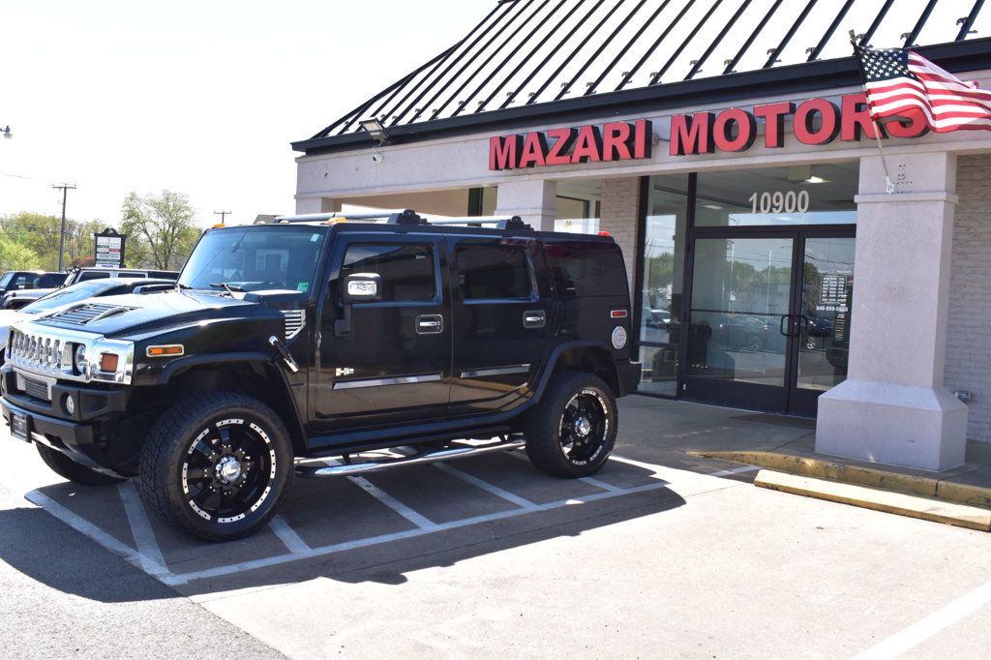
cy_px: 330
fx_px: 949
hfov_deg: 55.1
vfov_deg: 38.3
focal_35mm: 34
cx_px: 496
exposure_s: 1/320
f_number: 10
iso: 400
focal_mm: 23
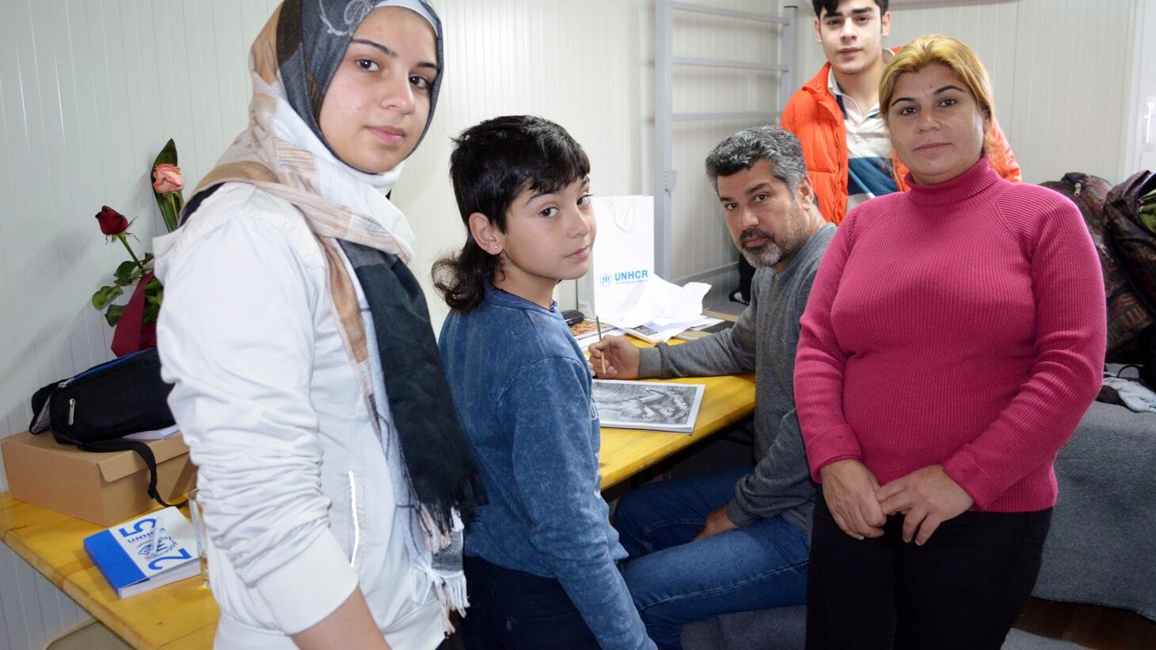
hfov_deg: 66.1
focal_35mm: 29
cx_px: 581
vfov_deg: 40.2
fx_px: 889
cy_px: 305
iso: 2200
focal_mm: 18
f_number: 3.5
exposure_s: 1/60
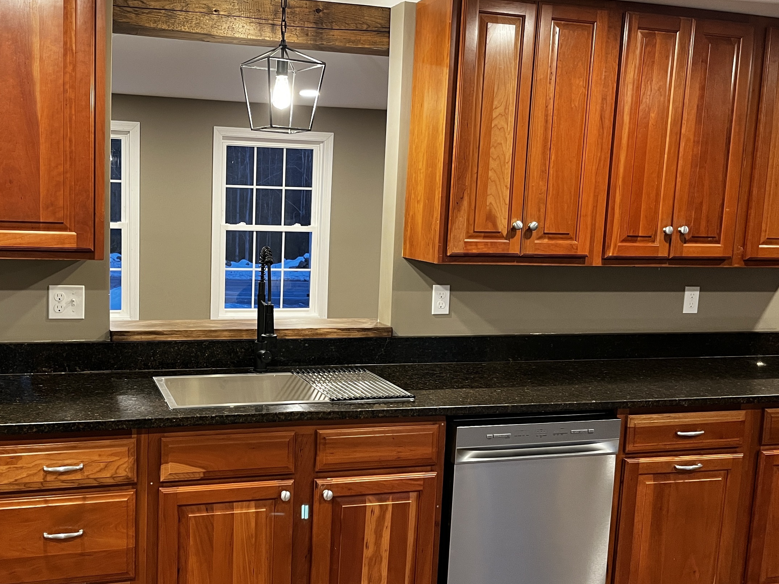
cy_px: 302
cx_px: 295
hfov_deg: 49.7
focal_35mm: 37
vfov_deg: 38.7
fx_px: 833
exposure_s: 1/60
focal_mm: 5.1
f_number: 1.6
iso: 320
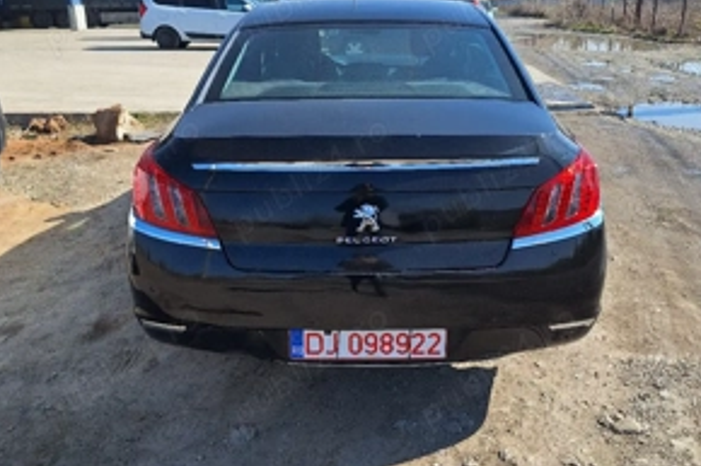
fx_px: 642
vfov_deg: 39.9
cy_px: 208
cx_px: 358
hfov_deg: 57.2
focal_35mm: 33
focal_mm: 5.54
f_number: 1.8
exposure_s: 1/3333
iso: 40
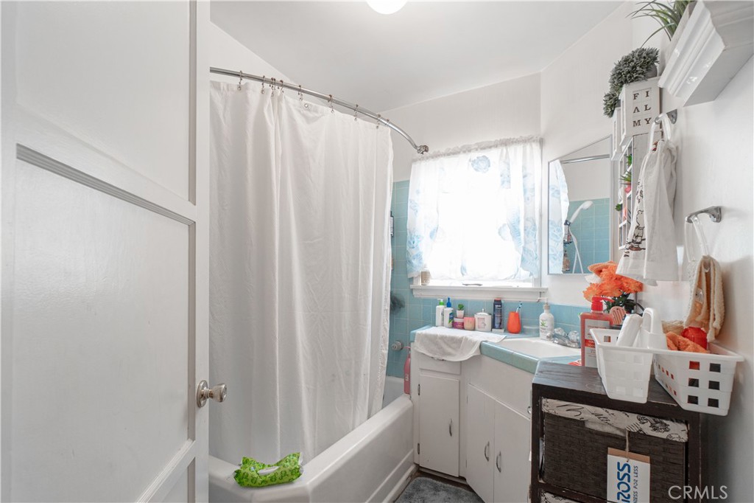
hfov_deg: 100.4
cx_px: 377
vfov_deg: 77.3
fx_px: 314
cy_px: 252
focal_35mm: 15
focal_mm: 10
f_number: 7.1
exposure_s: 1/6
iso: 320
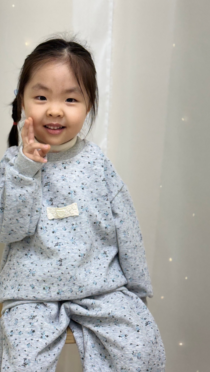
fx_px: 604
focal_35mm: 61
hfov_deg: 19.6
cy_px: 186
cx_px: 63
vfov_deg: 34.4
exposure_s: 1/216
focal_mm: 6.76
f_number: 1.78
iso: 100
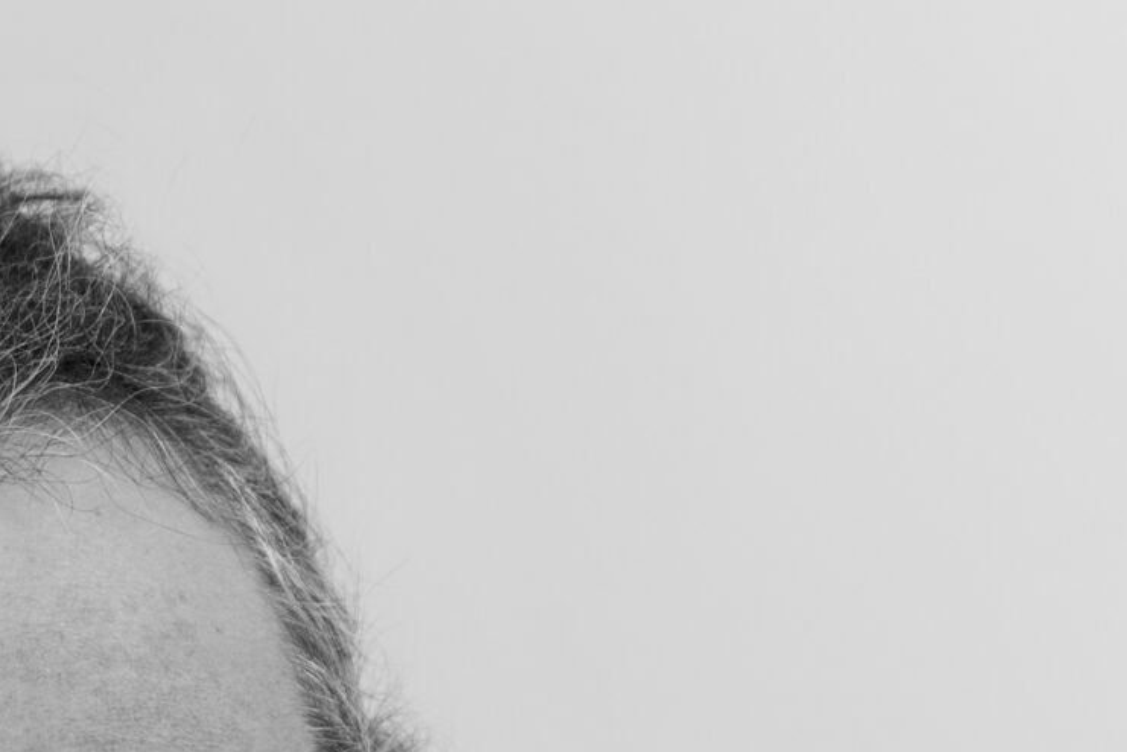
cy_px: 1152
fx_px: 6167
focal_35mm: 197
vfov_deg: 6.9
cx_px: -122
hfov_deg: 10.3
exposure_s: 1/100
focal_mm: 38
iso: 100
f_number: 6.3
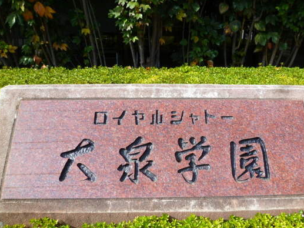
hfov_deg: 61.5
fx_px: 255
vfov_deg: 48.1
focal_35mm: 29
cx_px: 169
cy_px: 130
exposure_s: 1/125
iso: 80
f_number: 4
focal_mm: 4.5
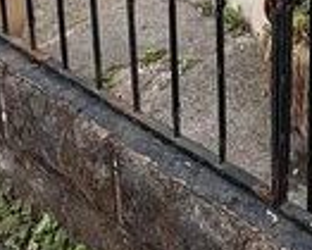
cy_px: -175
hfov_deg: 24.5
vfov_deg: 17.7
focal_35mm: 73
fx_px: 675
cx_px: 331
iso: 50
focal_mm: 2.22
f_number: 2.2
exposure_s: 1/1600
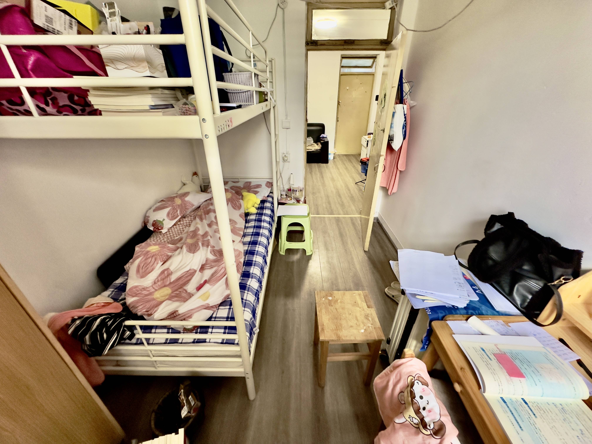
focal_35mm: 14
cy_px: 222
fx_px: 239
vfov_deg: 85.7
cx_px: 296
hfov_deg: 102.1
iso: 800
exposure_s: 1/60
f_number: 2.2
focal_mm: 2.22
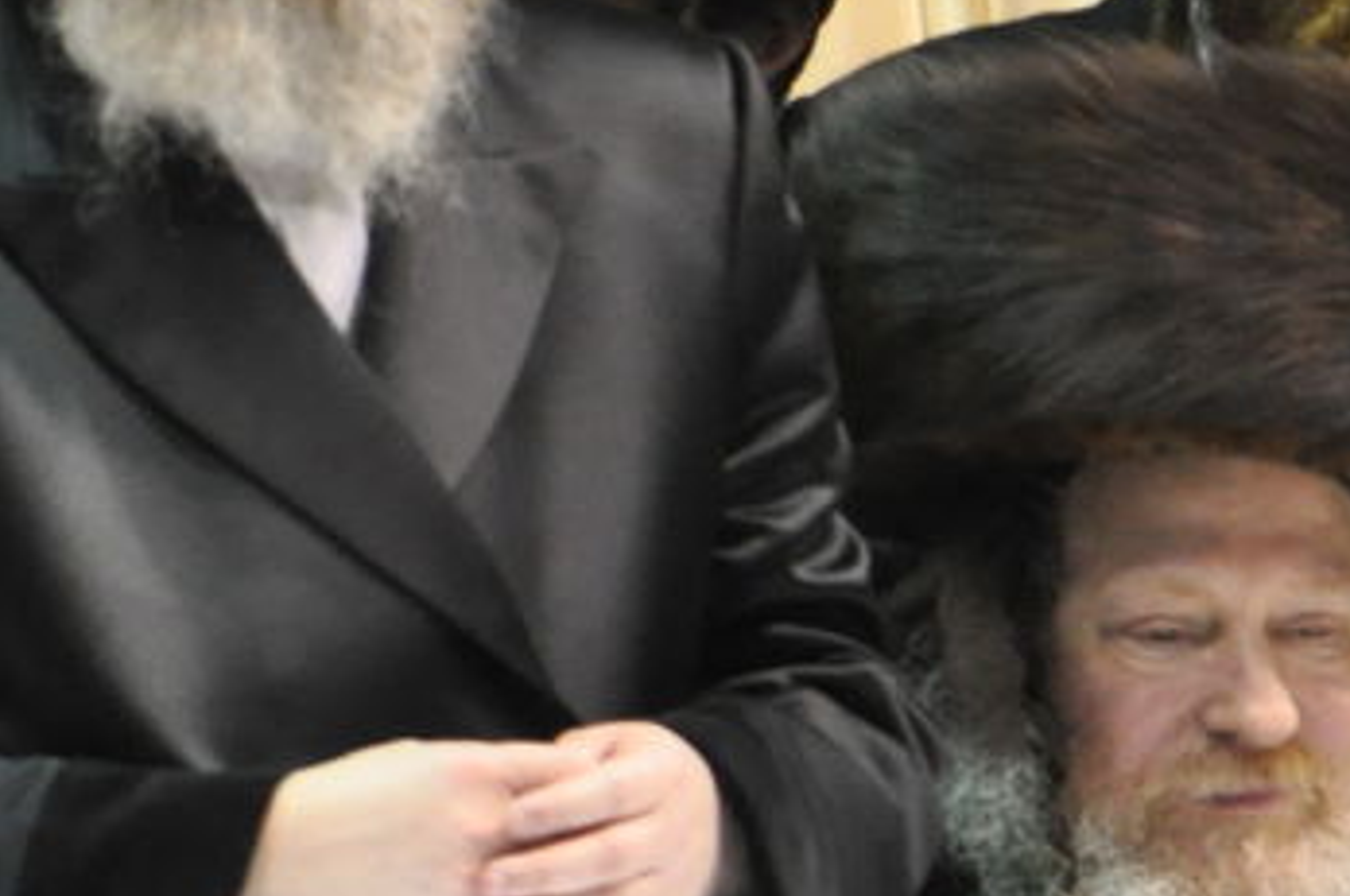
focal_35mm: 906
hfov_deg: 2.3
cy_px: 289
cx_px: 1843
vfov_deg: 1.5
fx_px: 33927
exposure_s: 1/80
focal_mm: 150
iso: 1600
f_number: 4.8
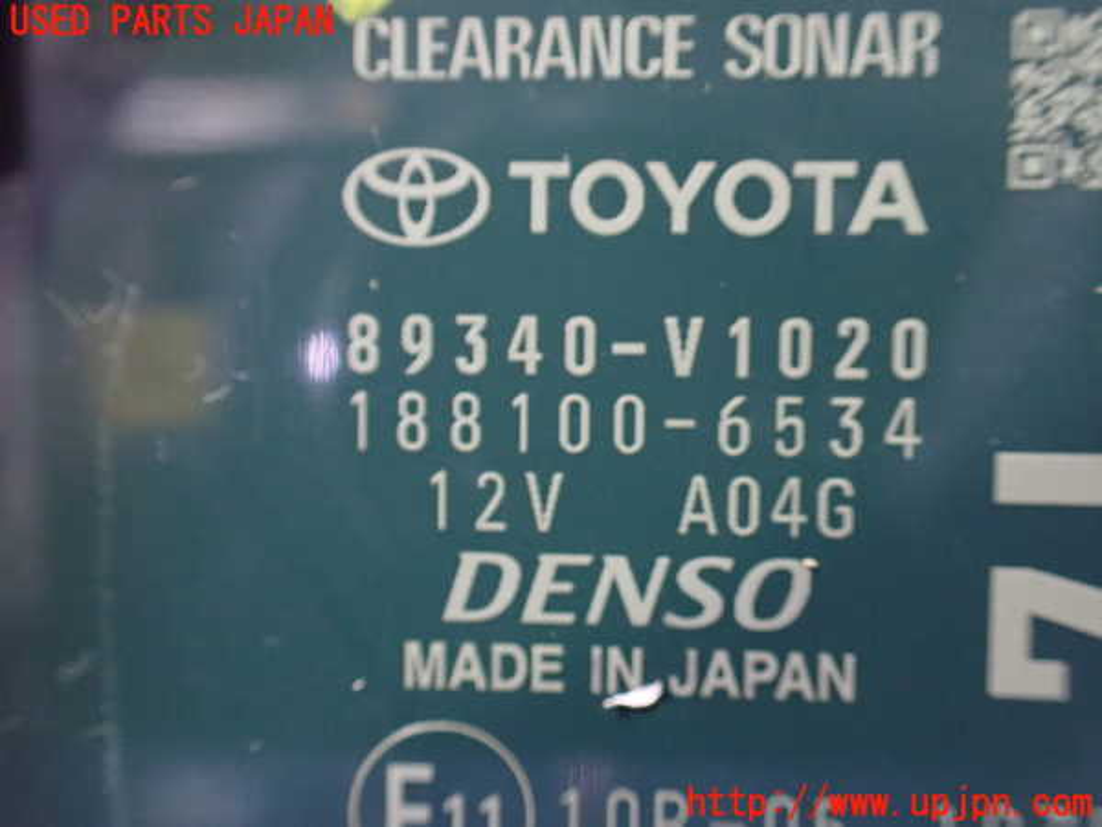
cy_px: 414
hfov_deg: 60.0
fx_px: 955
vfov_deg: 46.8
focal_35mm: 30
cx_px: 551
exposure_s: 1/30
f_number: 2.3
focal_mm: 5.4
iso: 1250
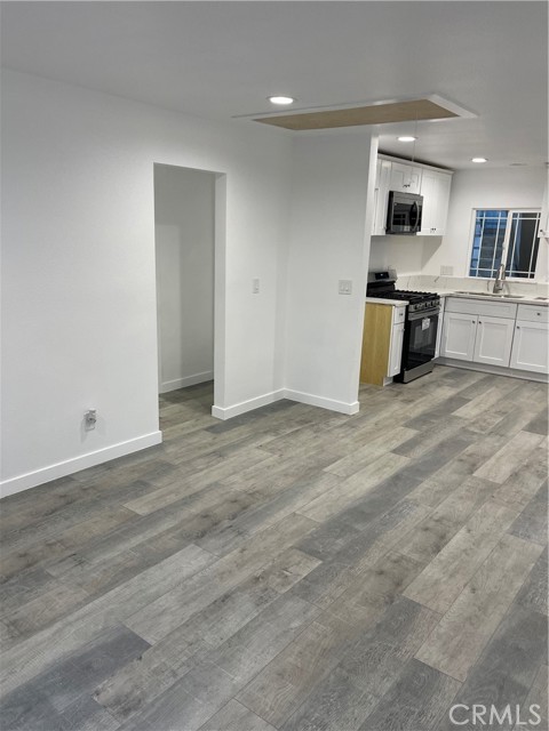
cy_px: 366
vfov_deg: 69.4
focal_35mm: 25
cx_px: 274
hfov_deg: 54.9
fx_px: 529
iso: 100
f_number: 1.6
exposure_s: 1/120
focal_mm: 5.1
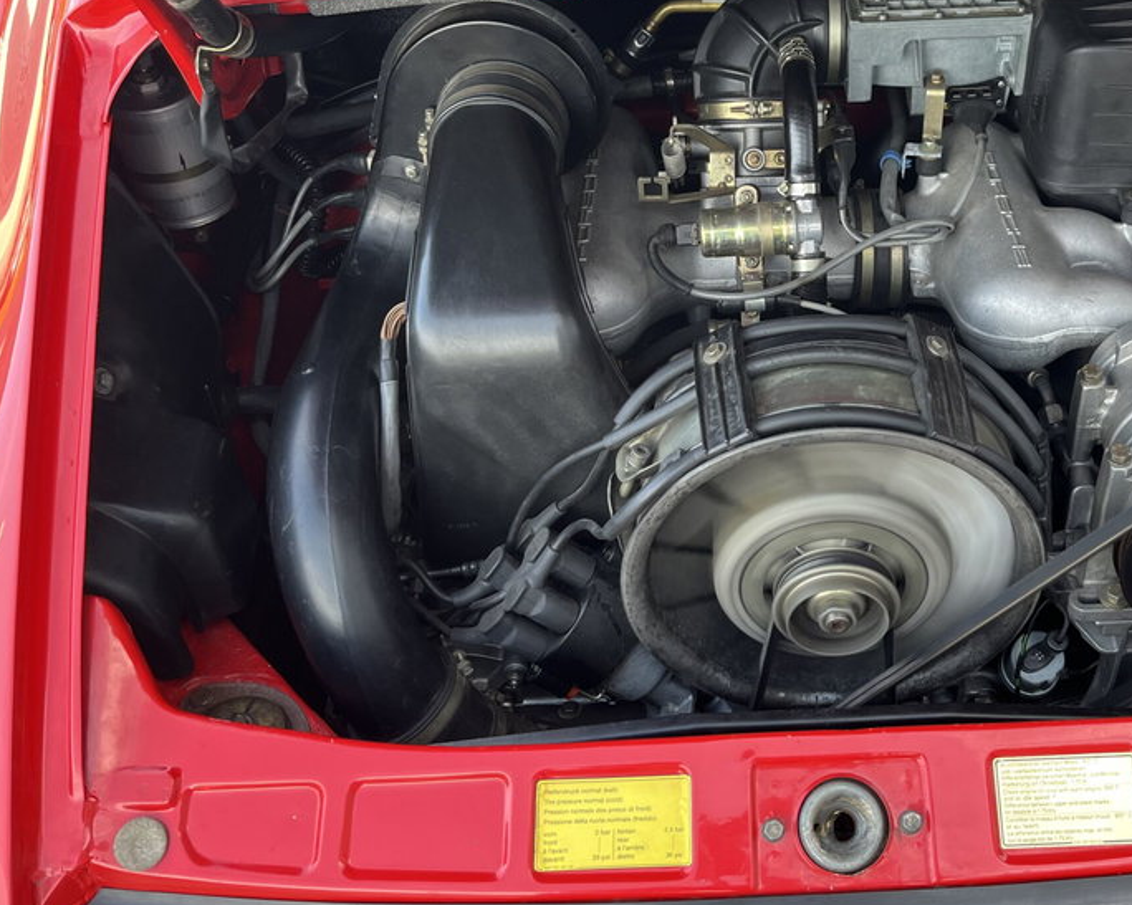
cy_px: 321
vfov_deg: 38.8
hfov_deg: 47.0
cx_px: 771
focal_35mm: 38
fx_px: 1273
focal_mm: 5.1
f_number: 1.6
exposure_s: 1/121
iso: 80
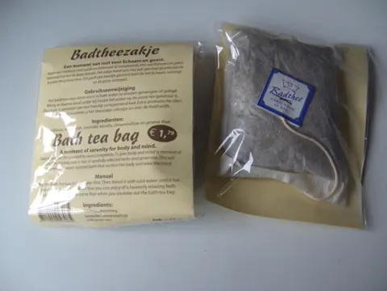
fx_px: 414
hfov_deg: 50.1
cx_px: 194
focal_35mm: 37
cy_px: 146
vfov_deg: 38.7
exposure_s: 1/14
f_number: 2.8
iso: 100
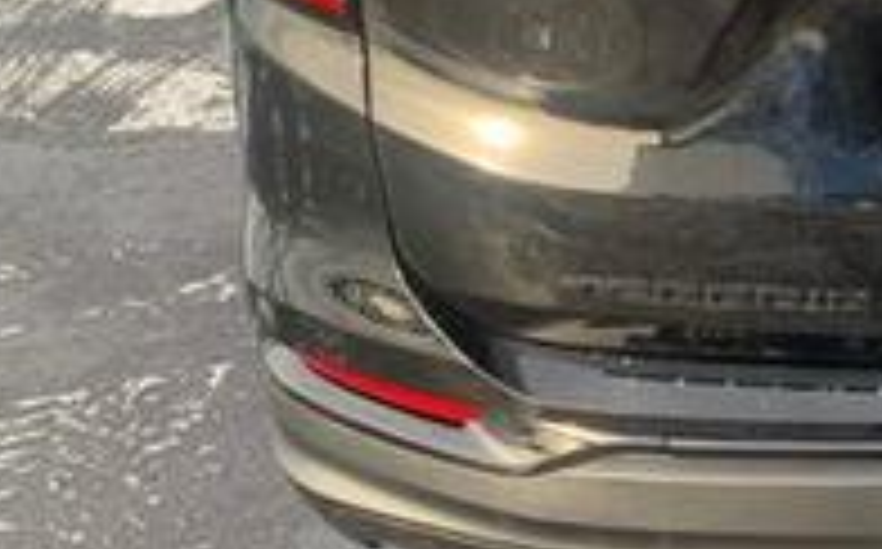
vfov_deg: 18.1
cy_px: 72
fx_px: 1705
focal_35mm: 71
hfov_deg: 25.9
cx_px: 1062
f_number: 1.8
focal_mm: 4.25
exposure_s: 1/170
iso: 25
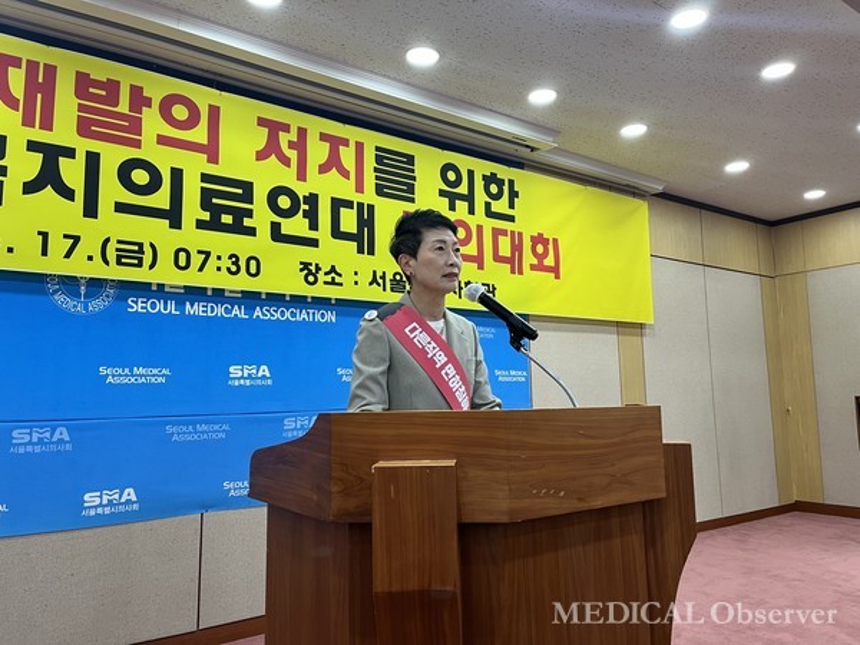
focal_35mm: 26
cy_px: 322
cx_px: 430
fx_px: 646
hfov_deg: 67.3
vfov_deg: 53.1
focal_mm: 5.1
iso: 125
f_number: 1.6
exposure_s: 1/60
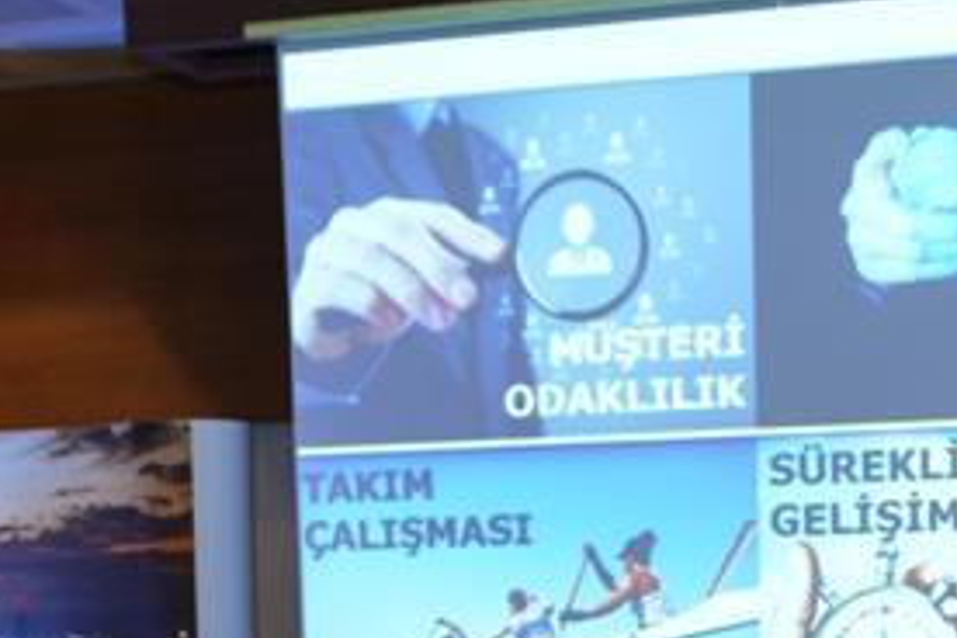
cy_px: 1019
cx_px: 832
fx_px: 2658
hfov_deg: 20.1
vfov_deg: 12.8
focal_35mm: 100
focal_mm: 24
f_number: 4
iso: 1600
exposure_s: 1/80
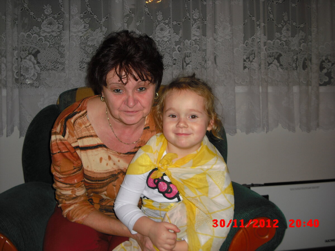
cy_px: 126
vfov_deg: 37.7
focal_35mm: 38
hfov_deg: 49.0
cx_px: 168
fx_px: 368
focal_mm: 6.2
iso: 100
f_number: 2.8
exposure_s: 1/60
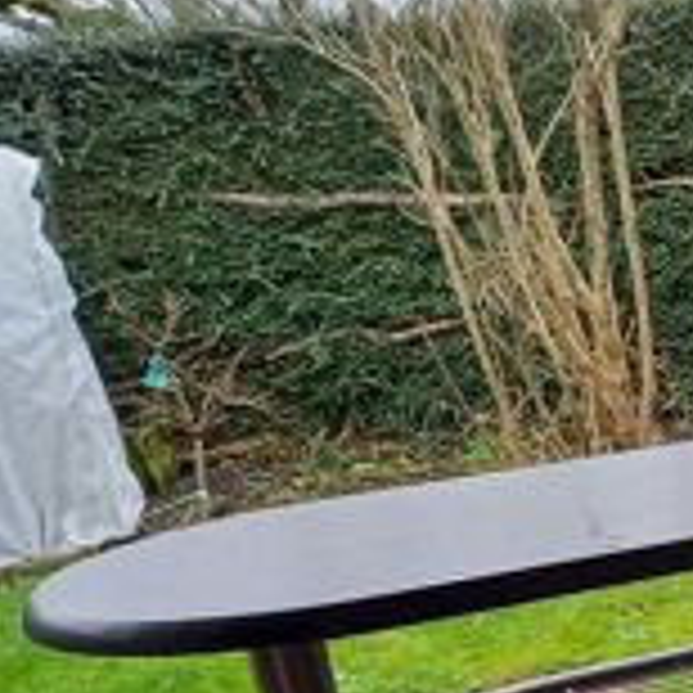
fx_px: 1563
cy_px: 693
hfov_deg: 21.8
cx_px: 968
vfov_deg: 23.9
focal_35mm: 69
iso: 160
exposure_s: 1/50
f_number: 1.8
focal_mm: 4.65
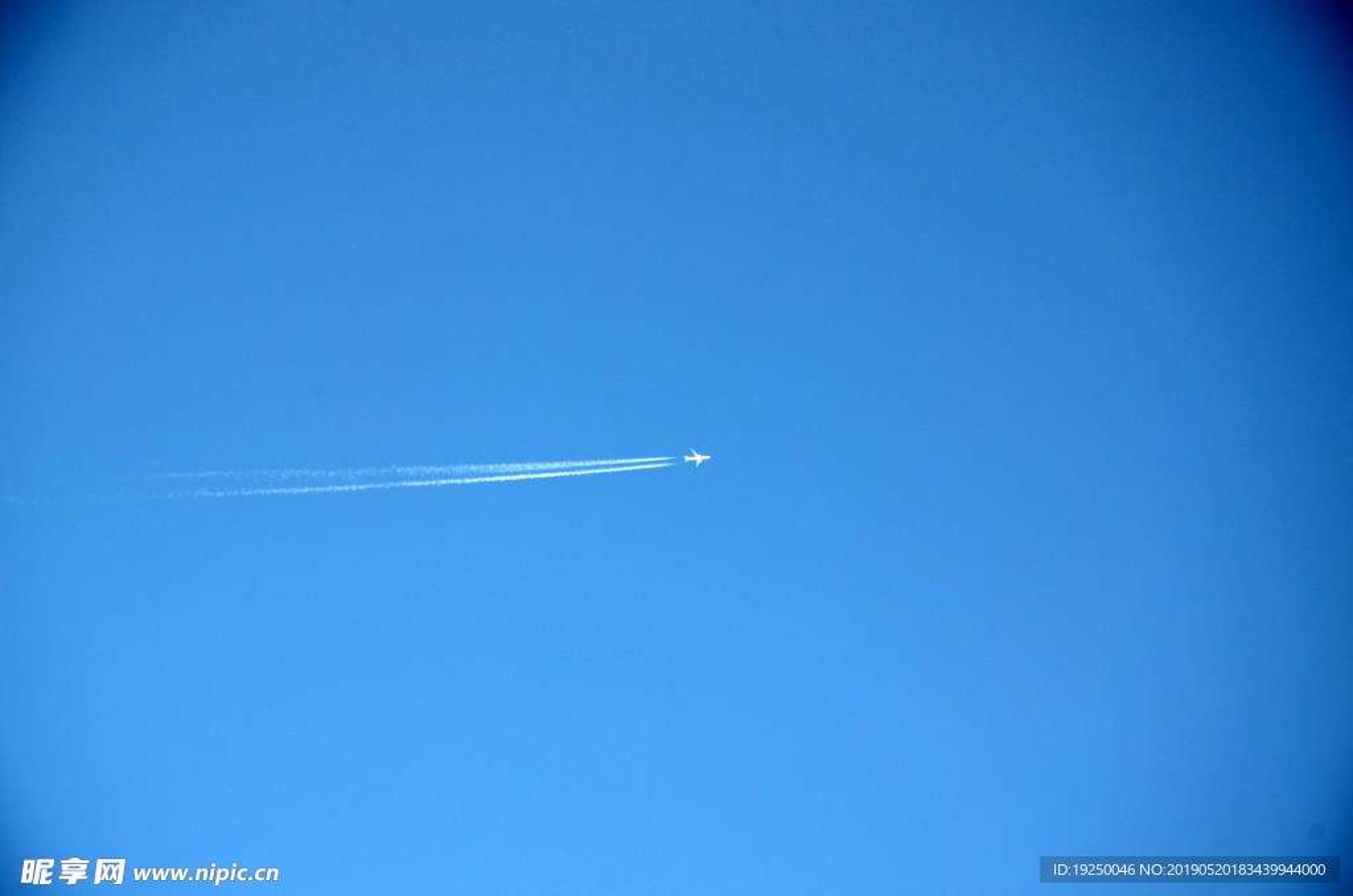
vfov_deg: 8.7
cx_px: 676
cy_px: 448
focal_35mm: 158
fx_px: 5906
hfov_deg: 13.1
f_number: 8
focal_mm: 105
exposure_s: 1/250
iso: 100
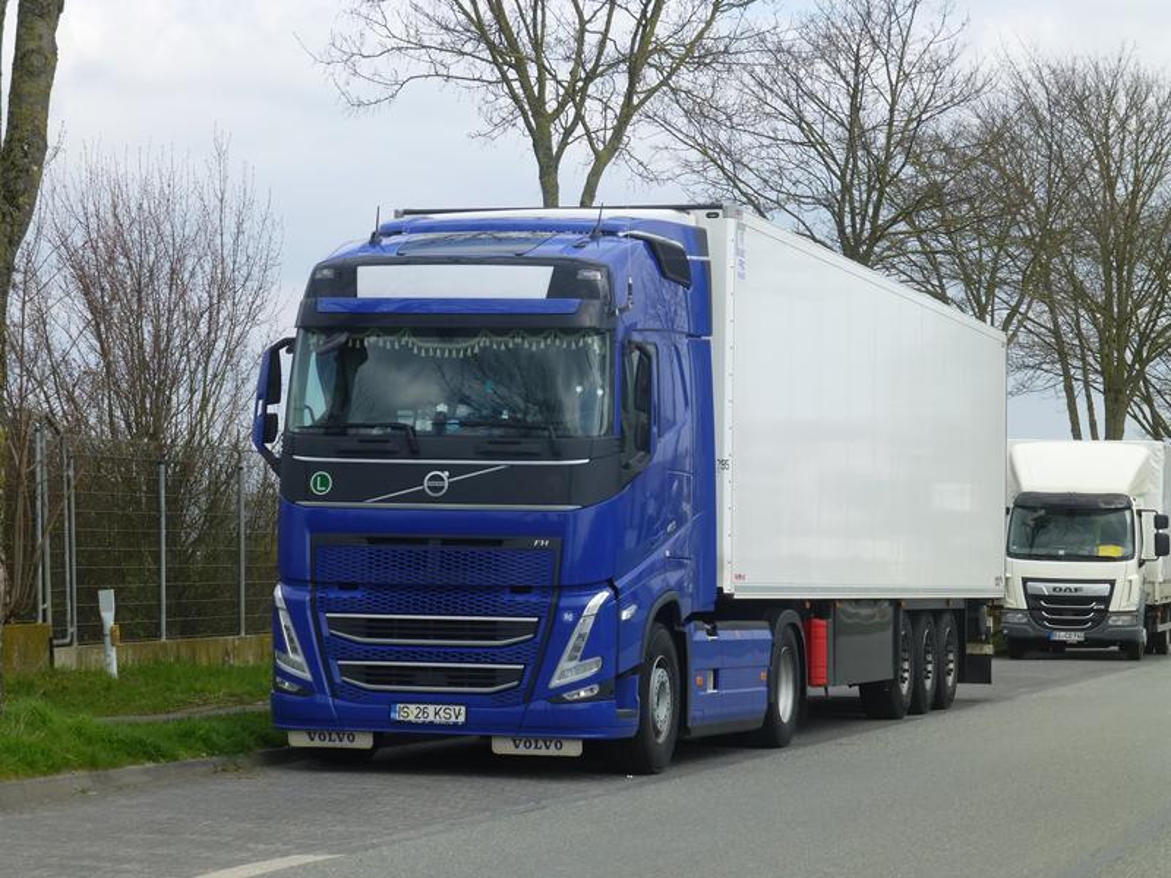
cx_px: 586
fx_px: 3687
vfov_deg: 13.6
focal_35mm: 109
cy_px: 439
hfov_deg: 18.0
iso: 100
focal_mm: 19.4
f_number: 5.3
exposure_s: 1/320
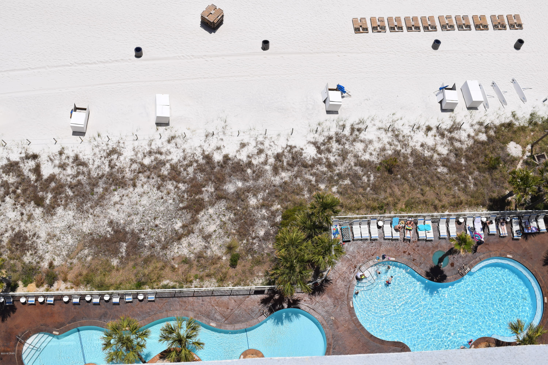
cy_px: 182
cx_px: 274
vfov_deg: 36.9
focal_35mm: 36
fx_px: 548
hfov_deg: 53.1
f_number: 11
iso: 200
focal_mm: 24
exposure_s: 1/500
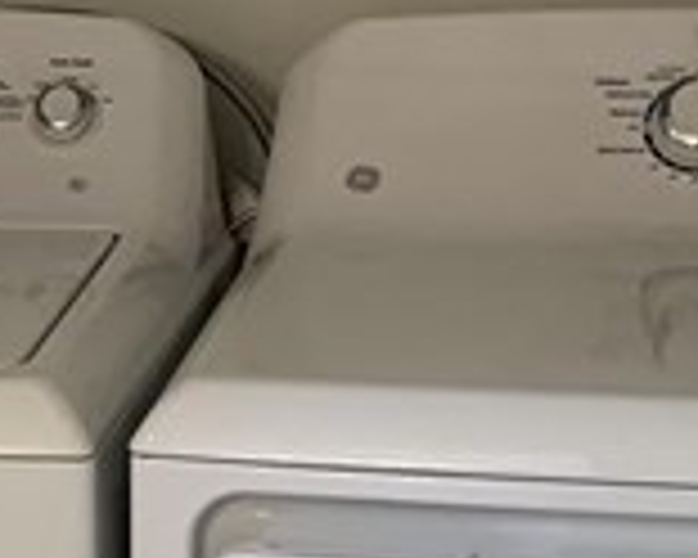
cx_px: -176
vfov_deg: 9.2
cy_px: 338
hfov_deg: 11.2
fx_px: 3471
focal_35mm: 168
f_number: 1.8
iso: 100
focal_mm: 4.25
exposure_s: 1/60
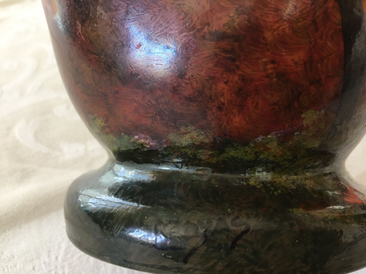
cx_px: 183
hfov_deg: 58.4
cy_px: 137
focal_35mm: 31
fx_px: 328
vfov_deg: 45.4
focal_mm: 3.3
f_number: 2.4
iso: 64
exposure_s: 1/33
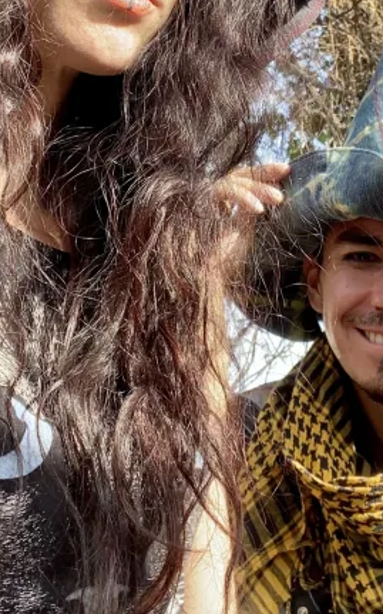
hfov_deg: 21.2
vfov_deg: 32.6
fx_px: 1020
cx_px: 246
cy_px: 125
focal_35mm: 61
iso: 25
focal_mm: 2.71
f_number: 2.2
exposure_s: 1/135
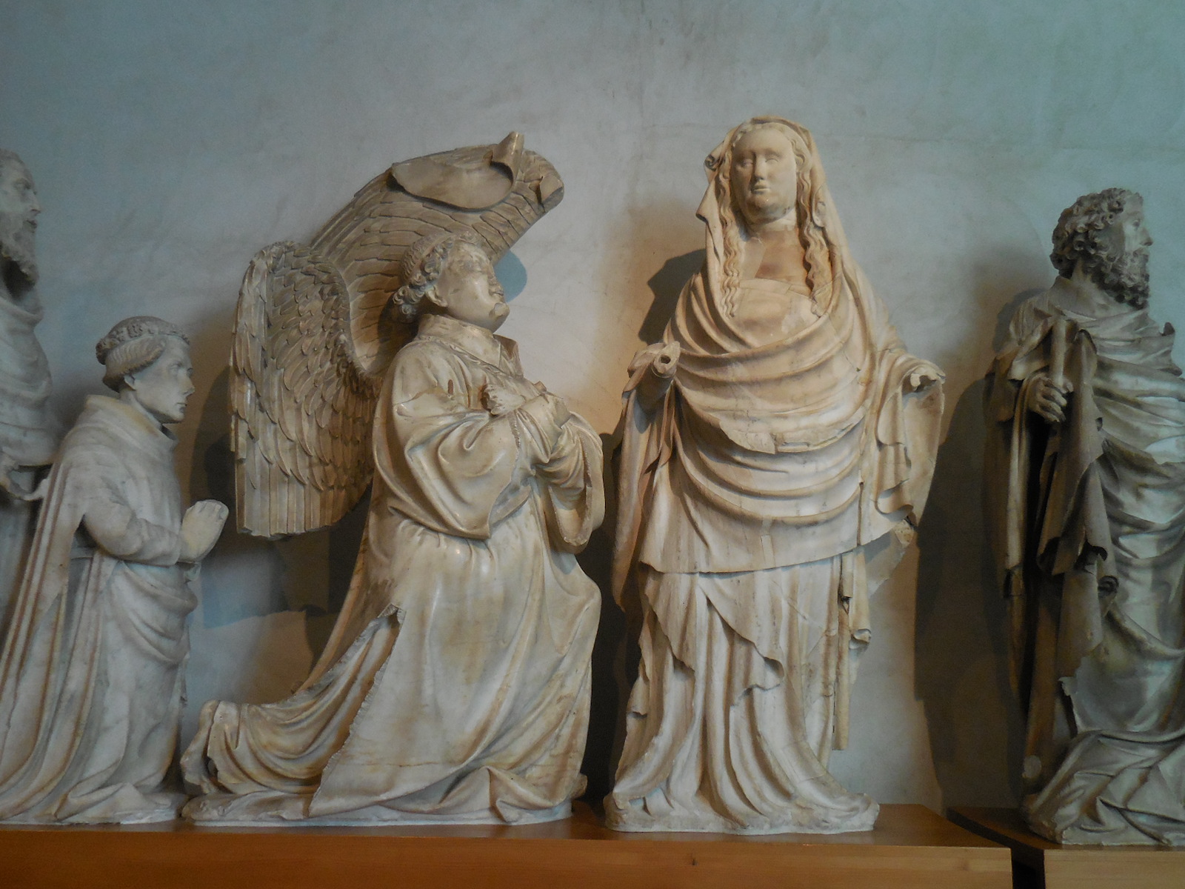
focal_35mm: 33
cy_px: 444
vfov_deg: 42.9
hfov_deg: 55.4
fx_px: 1130
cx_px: 592
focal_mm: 5.9
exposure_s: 1/30
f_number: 3.7
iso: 400
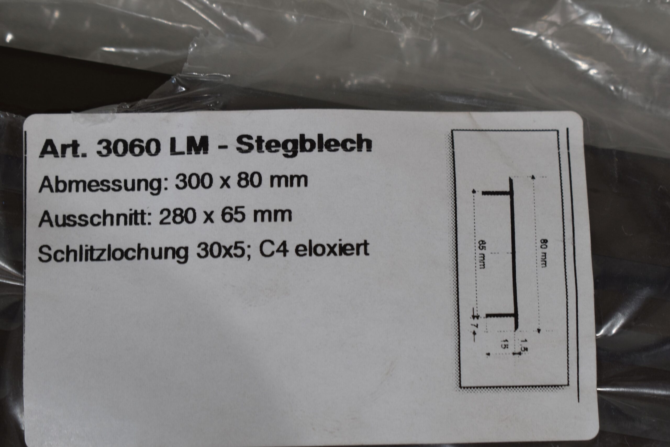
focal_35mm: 82
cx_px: 335
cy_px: 224
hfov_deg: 24.6
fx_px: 1535
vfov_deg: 16.6
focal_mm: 55
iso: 250
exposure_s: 1/60
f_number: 8
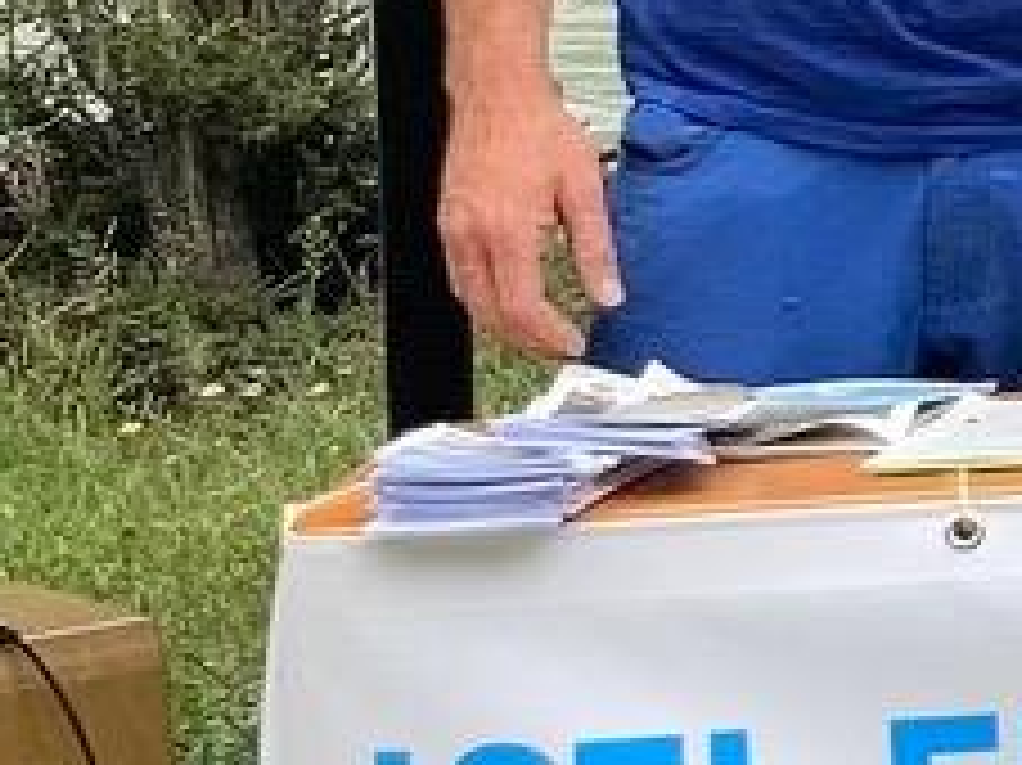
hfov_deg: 9.7
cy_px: 61
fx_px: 5311
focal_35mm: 180
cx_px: 2440
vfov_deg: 8.2
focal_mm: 3.99
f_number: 1.8
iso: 20
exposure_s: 1/437
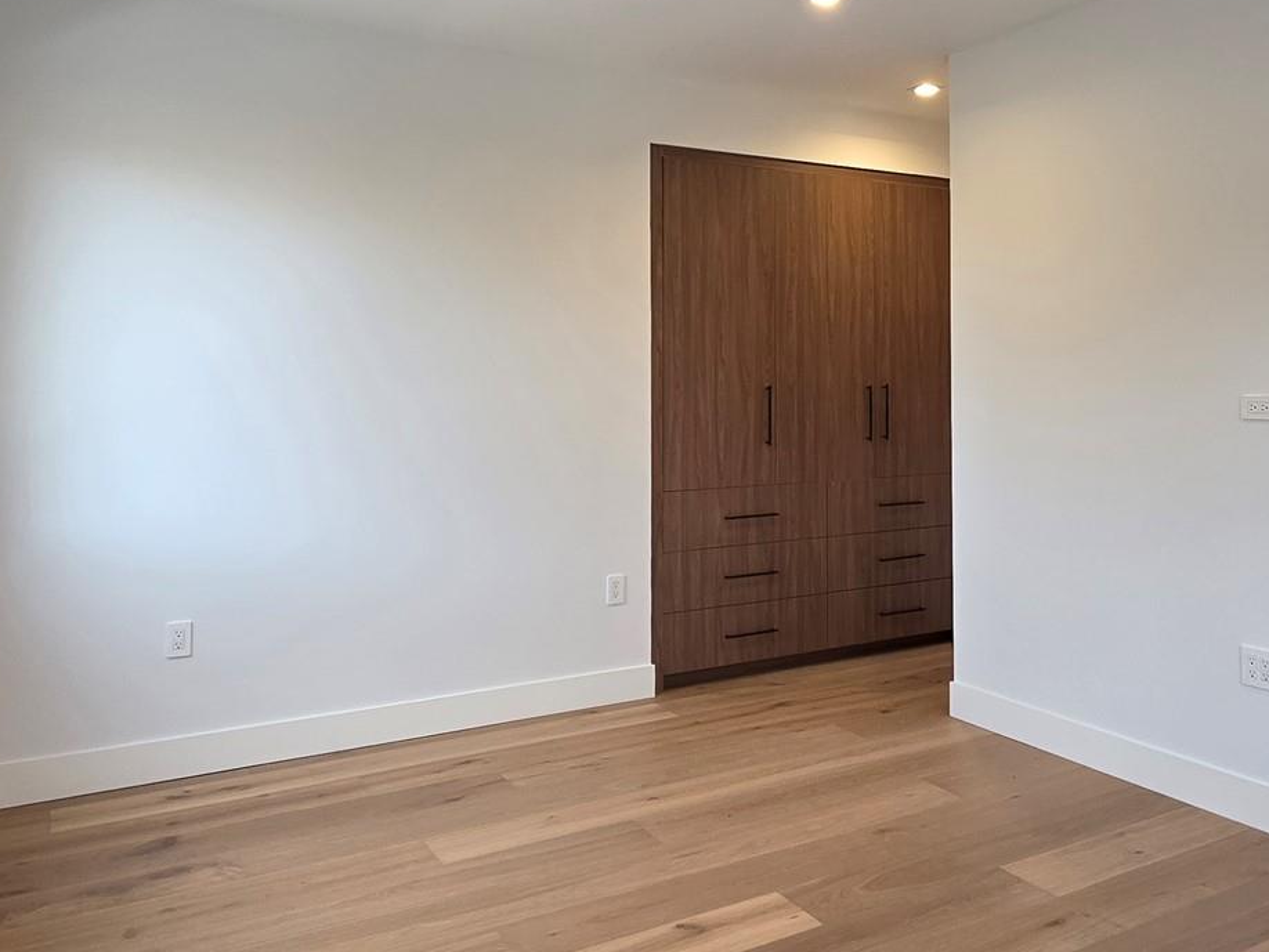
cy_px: 377
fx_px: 1063
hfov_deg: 61.2
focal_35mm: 29
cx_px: 752
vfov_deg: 47.9
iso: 200
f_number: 1.9
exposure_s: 1/120
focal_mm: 2.2
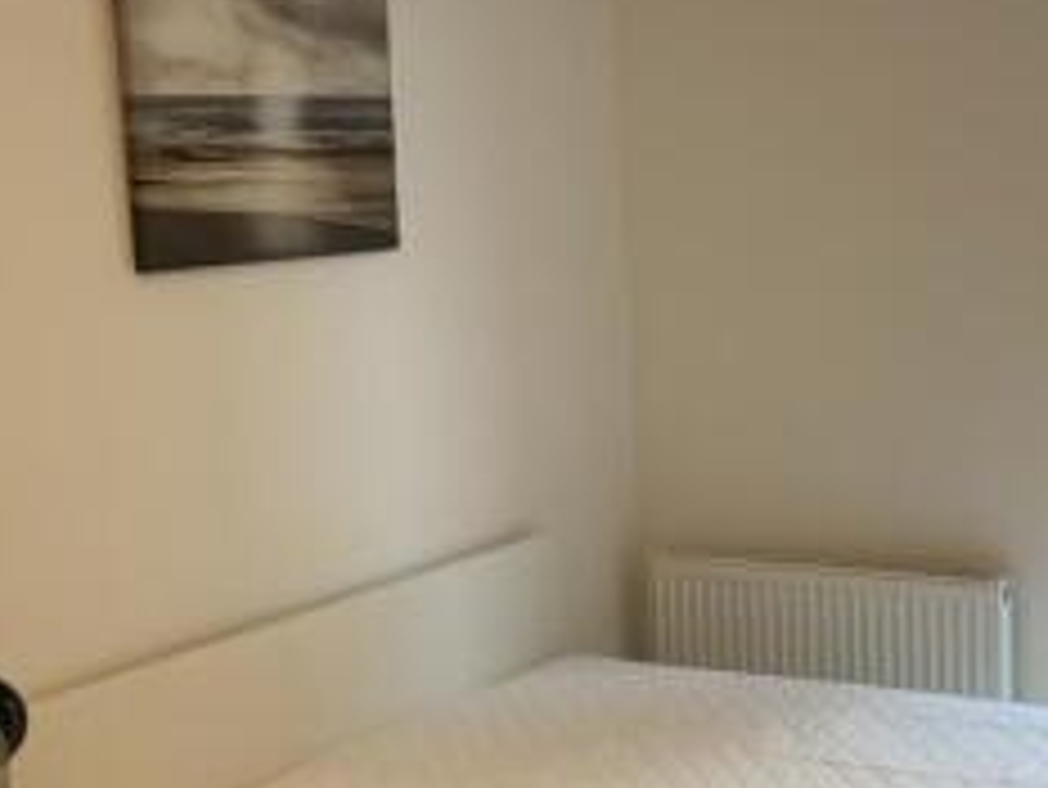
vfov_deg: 22.5
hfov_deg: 29.3
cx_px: 798
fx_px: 1969
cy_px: 520
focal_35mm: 65
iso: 160
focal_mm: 4.25
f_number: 1.8
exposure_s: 1/50
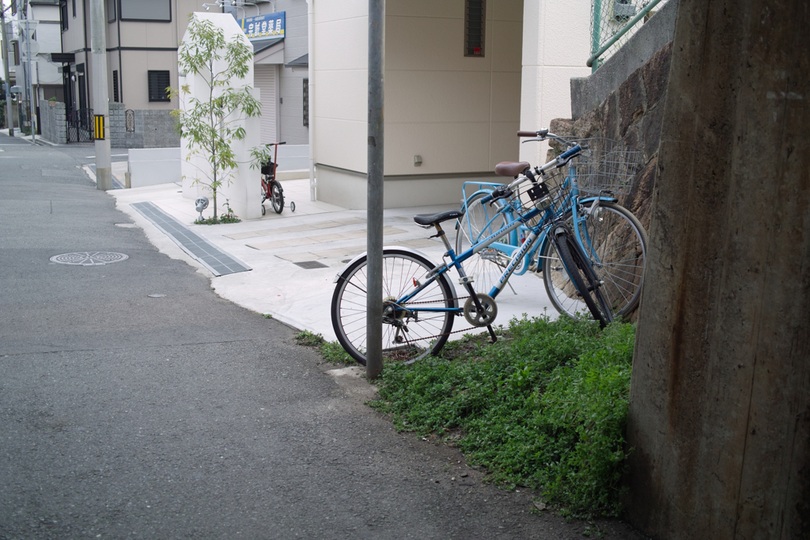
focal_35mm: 41
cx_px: 405
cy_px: 270
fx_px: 922
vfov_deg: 32.6
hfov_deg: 47.4
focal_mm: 24.2
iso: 100
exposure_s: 1/160
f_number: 2.8
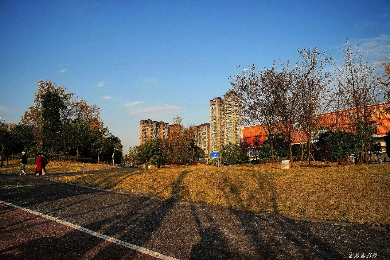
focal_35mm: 25
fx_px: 271
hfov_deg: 71.5
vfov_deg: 51.3
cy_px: 130
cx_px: 195
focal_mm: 25
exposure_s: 1/500
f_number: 9
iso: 400
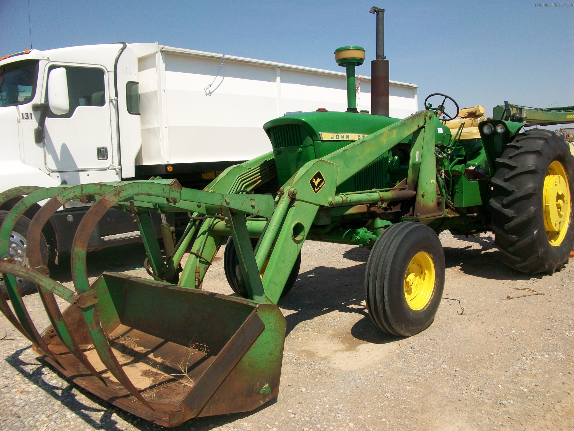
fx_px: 531
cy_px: 216
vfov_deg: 44.2
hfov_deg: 56.8
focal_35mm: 32
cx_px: 287
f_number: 5.5
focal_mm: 5.7
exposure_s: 1/400
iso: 64
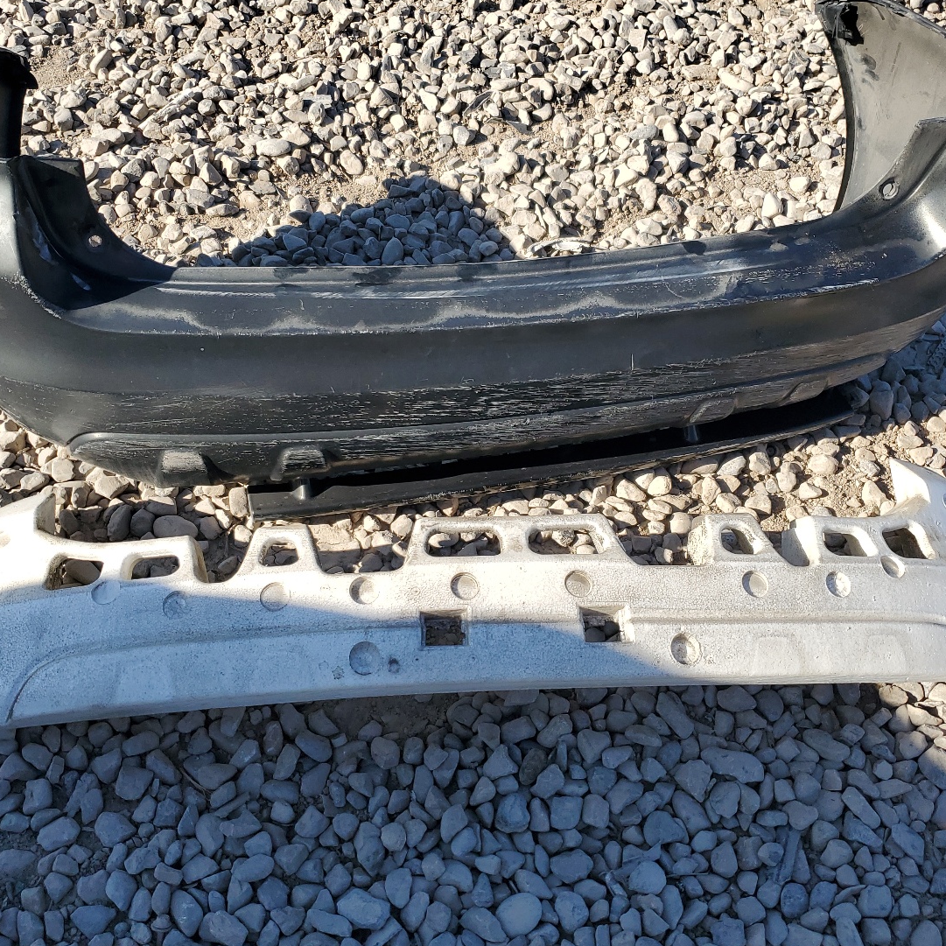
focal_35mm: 34
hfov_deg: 48.5
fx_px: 1051
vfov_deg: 48.4
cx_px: 473
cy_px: 486
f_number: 1.5
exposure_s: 1/2500
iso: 50
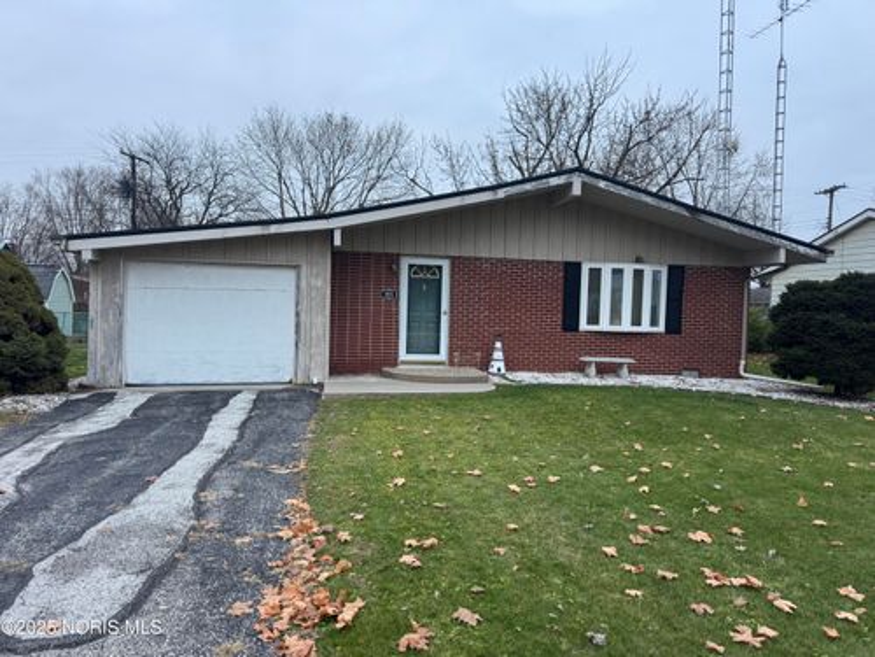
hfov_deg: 71.6
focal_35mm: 24
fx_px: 607
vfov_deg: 56.8
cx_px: 438
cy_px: 328
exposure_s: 1/121
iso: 160
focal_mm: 6.76
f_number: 1.78
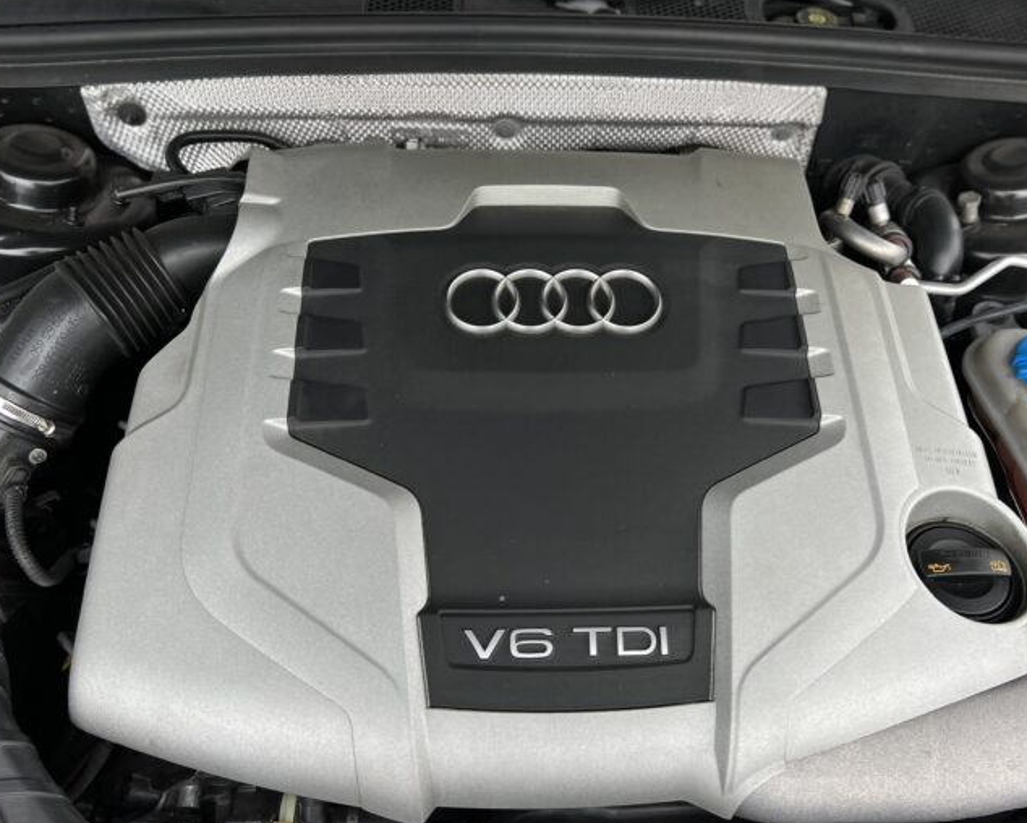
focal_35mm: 32
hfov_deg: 55.6
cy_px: 399
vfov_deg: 45.8
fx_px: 973
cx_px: 549
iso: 50
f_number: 1.5
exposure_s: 1/728
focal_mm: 5.7
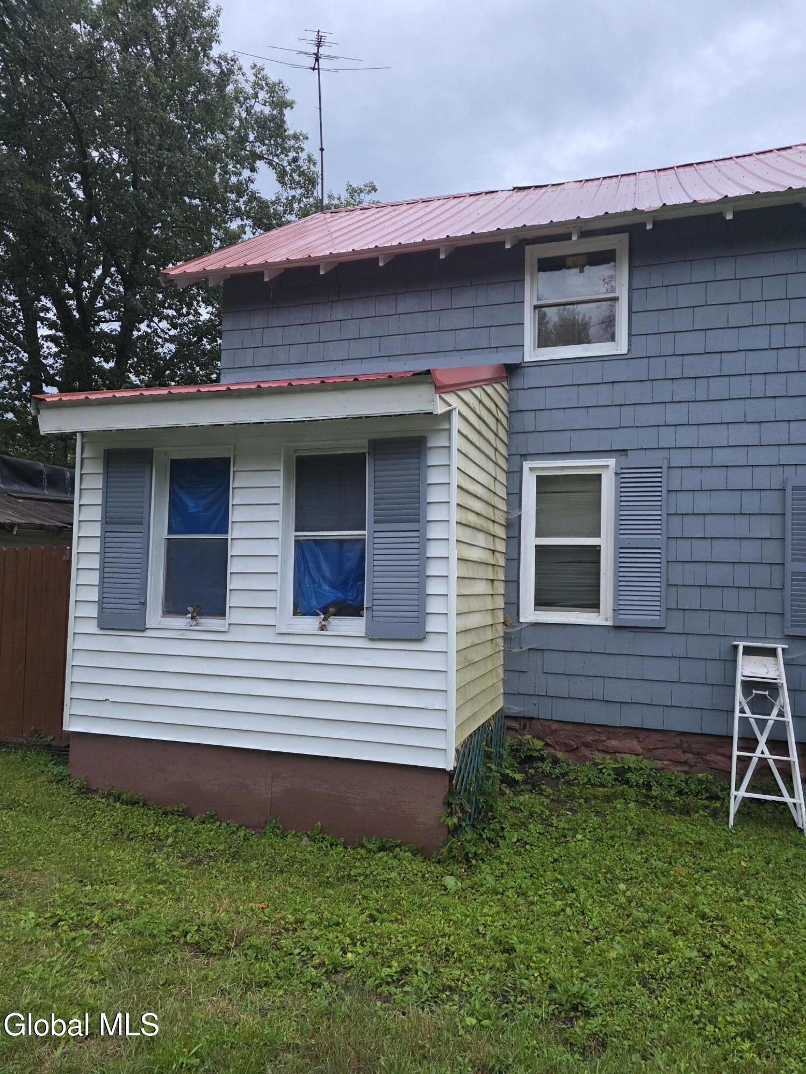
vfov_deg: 73.9
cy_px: 537
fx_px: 714
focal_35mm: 23
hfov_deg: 58.9
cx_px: 403
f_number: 1.7
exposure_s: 1/120
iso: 320
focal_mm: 6.3
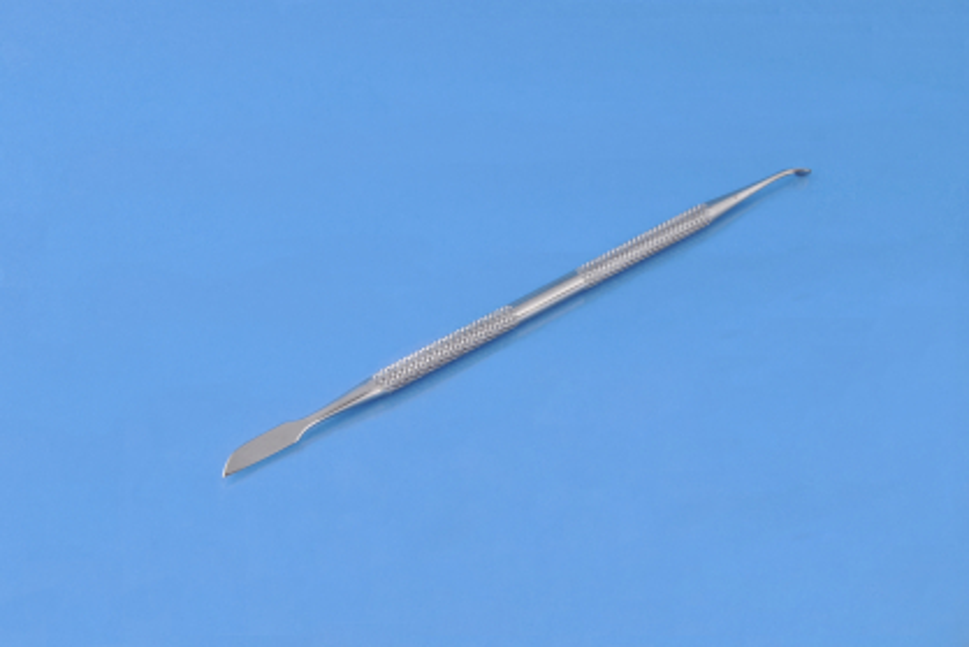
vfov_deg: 23.8
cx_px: 484
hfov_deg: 35.0
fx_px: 1535
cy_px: 324
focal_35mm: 57
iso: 100
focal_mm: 38
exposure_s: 1/160
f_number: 9
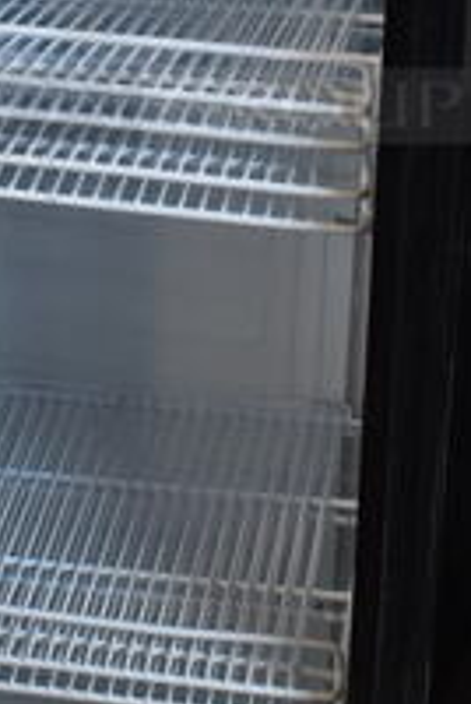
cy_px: -40
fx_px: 2405
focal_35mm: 123
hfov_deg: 11.1
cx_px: 102
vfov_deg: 16.2
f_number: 3.5
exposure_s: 1/30
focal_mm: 18
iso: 220
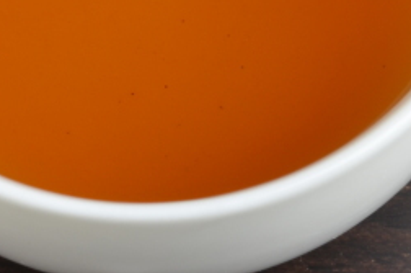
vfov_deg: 3.7
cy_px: -118
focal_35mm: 366
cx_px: 165
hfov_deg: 5.6
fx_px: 4171
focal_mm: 60
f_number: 20
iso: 160
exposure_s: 1/4
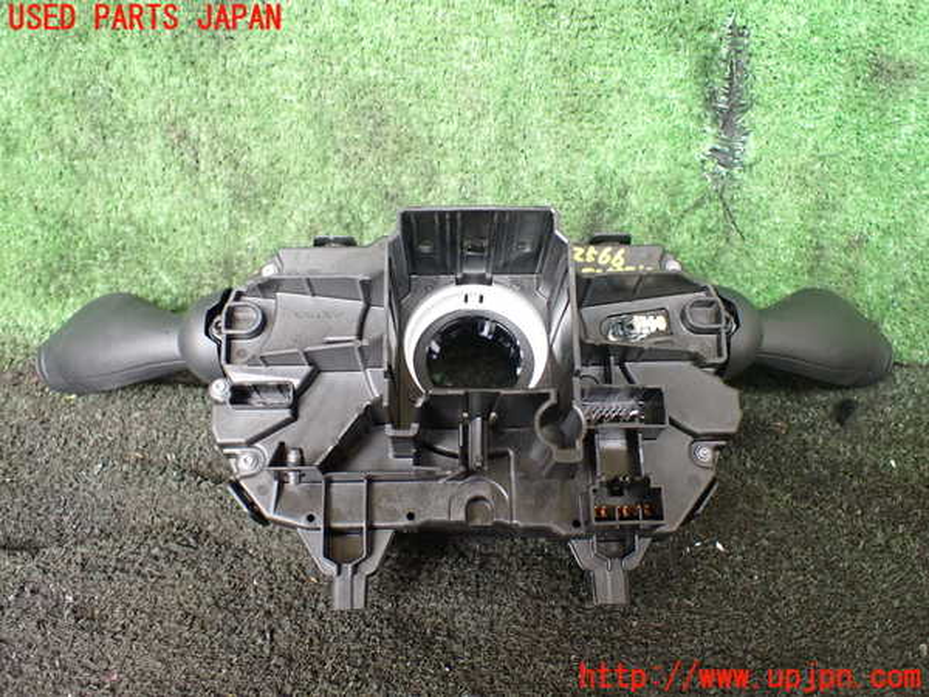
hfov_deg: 60.0
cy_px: 348
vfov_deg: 46.8
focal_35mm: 30
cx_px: 464
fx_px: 805
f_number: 2.3
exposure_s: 1/125
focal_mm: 5.4
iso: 800
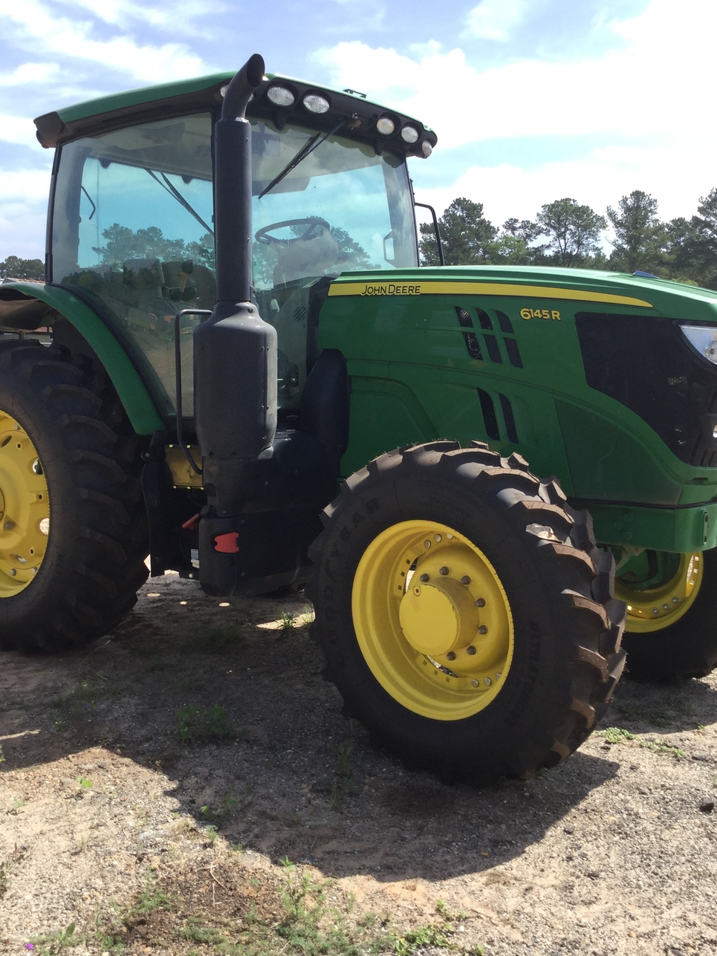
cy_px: 478
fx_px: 1022
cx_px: 340
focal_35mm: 37
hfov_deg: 38.6
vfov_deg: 50.1
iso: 25
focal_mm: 3.3
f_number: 2.4
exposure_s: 1/599
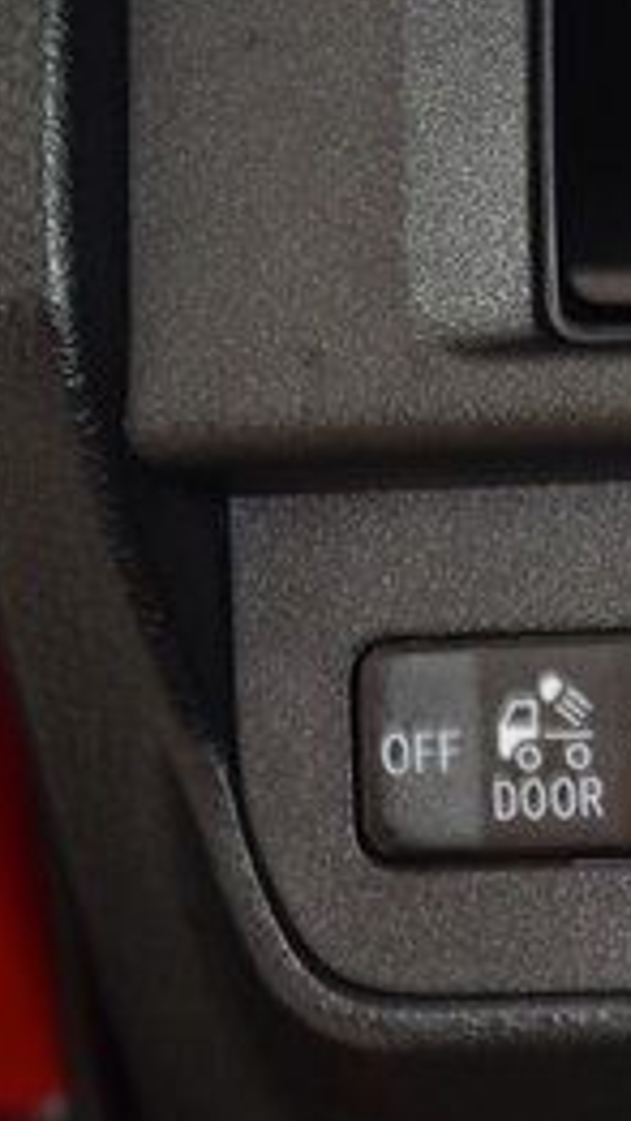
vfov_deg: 8.0
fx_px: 8023
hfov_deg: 4.5
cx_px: 1000
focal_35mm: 270
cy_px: 792
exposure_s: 1/15
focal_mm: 70
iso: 2000
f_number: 4.5
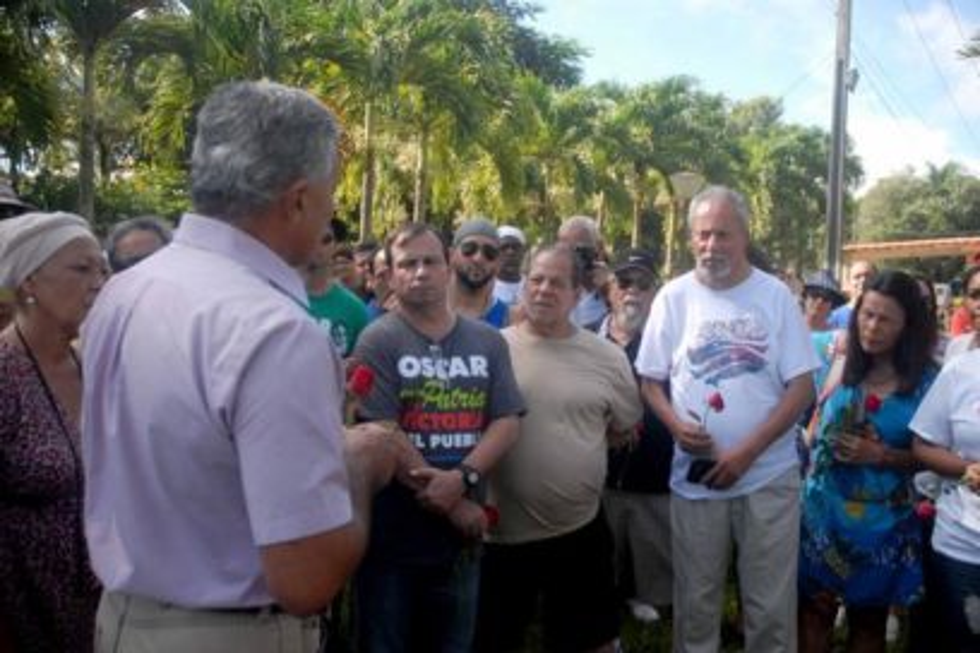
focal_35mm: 33
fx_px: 898
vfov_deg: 40.0
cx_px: 490
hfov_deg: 57.2
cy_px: 326
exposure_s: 1/1000
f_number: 3.5
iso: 400
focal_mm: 22
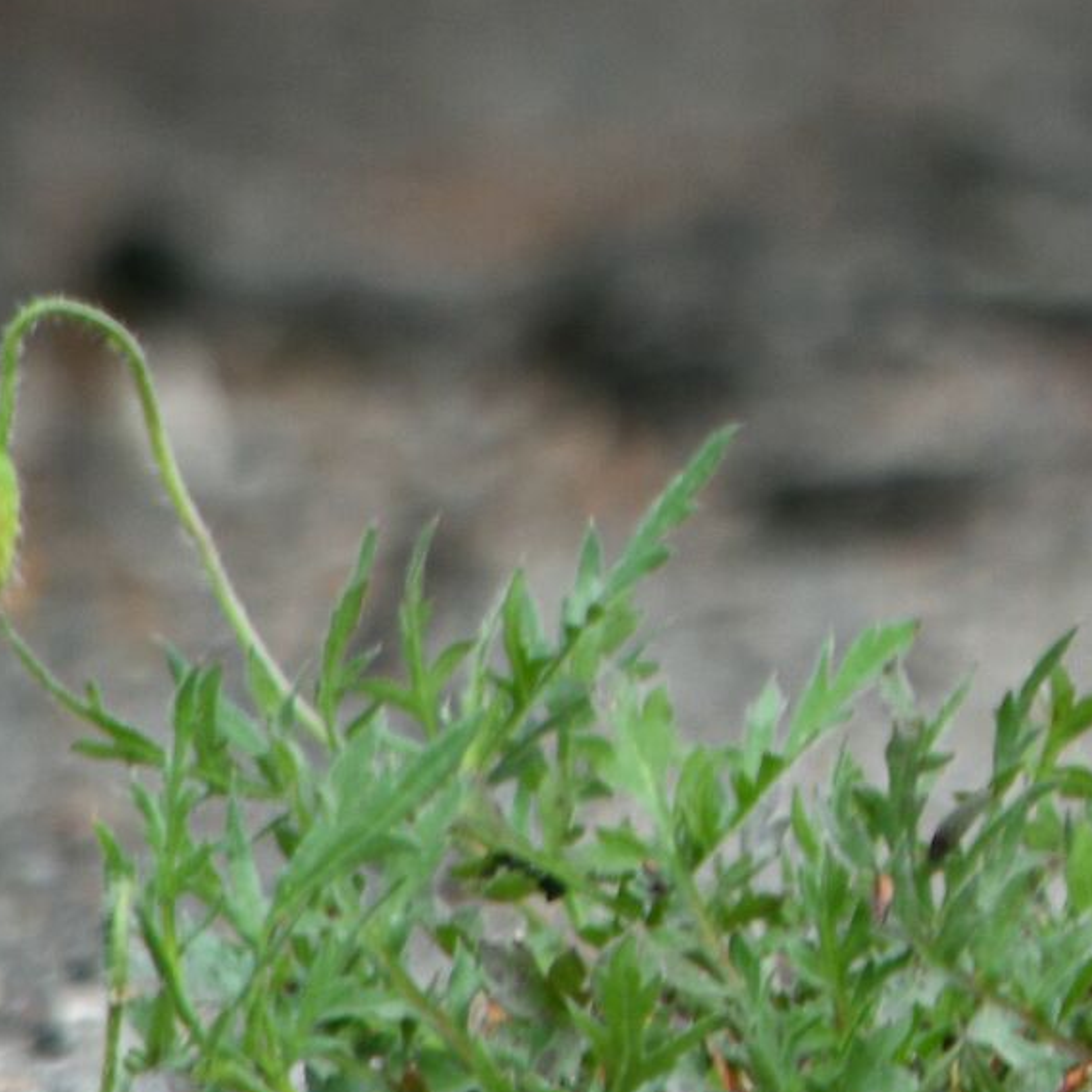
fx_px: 57711
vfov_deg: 1.1
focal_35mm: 1617
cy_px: 75
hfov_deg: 1.1
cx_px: 1836
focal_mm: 300
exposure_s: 1/60
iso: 320
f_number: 8
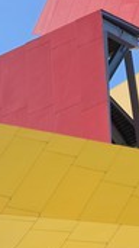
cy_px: 90
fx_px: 1726
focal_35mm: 263
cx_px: 282
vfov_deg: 8.2
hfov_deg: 4.5
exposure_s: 1/320
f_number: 9
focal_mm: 102
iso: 200
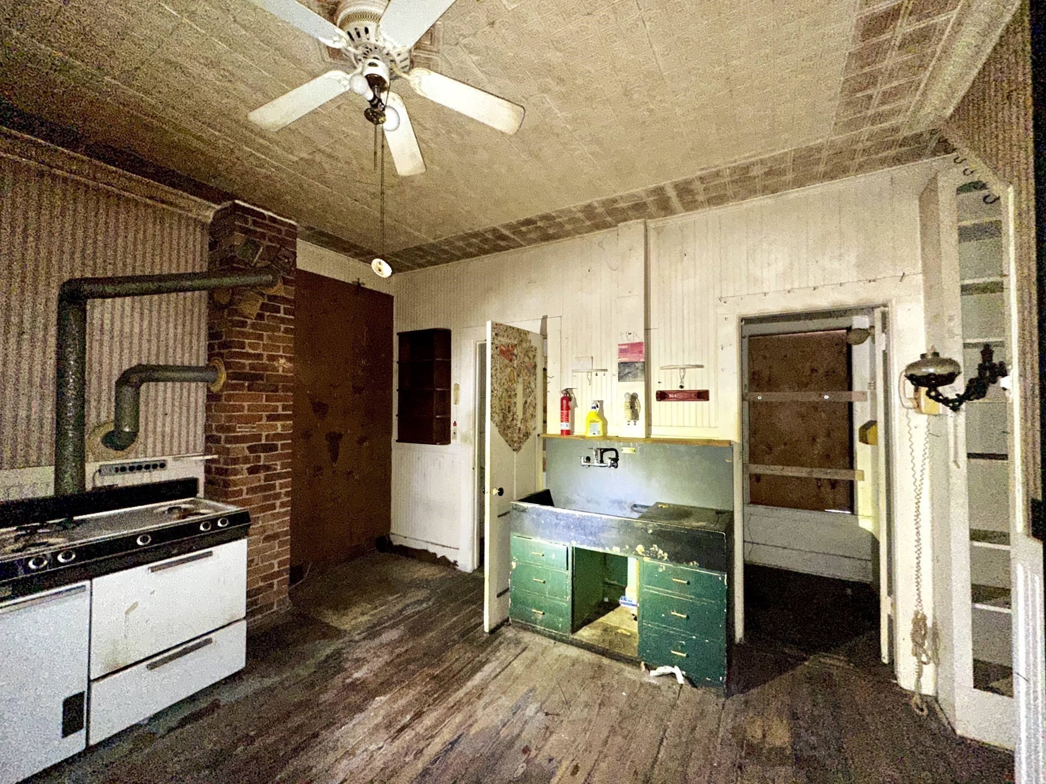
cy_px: 392
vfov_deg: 85.7
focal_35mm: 14
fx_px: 423
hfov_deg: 102.1
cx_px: 523
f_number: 2.2
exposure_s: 1/60
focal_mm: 2.22
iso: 1250
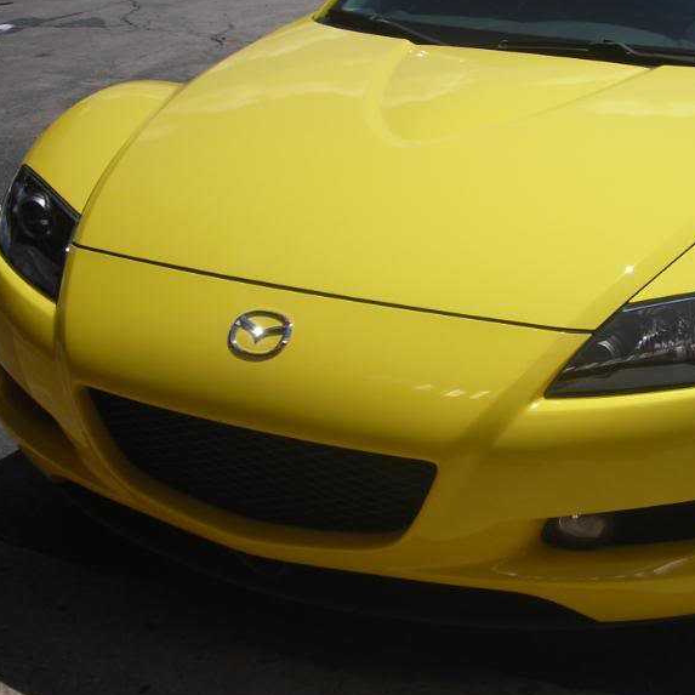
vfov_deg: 28.5
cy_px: 264
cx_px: 518
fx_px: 1363
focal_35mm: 60
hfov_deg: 28.2
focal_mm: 6.3
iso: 50
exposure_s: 1/417
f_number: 6.4
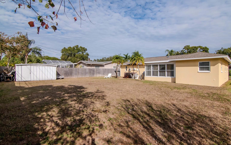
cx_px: 117
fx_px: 110
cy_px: 69
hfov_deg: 92.6
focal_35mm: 18
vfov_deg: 66.3
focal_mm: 11
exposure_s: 1/1600
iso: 1000
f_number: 10
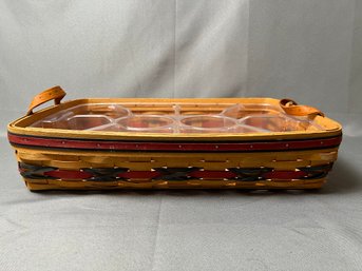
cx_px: 181
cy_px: 136
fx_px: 272
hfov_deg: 67.3
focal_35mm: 26
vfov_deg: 53.0
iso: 100
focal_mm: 5.7
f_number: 1.5
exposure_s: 1/60
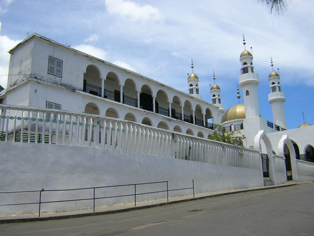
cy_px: 118
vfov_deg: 39.7
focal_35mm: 36
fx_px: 327
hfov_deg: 51.4
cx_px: 157
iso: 100
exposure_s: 1/423
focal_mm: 4.7
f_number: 5.2
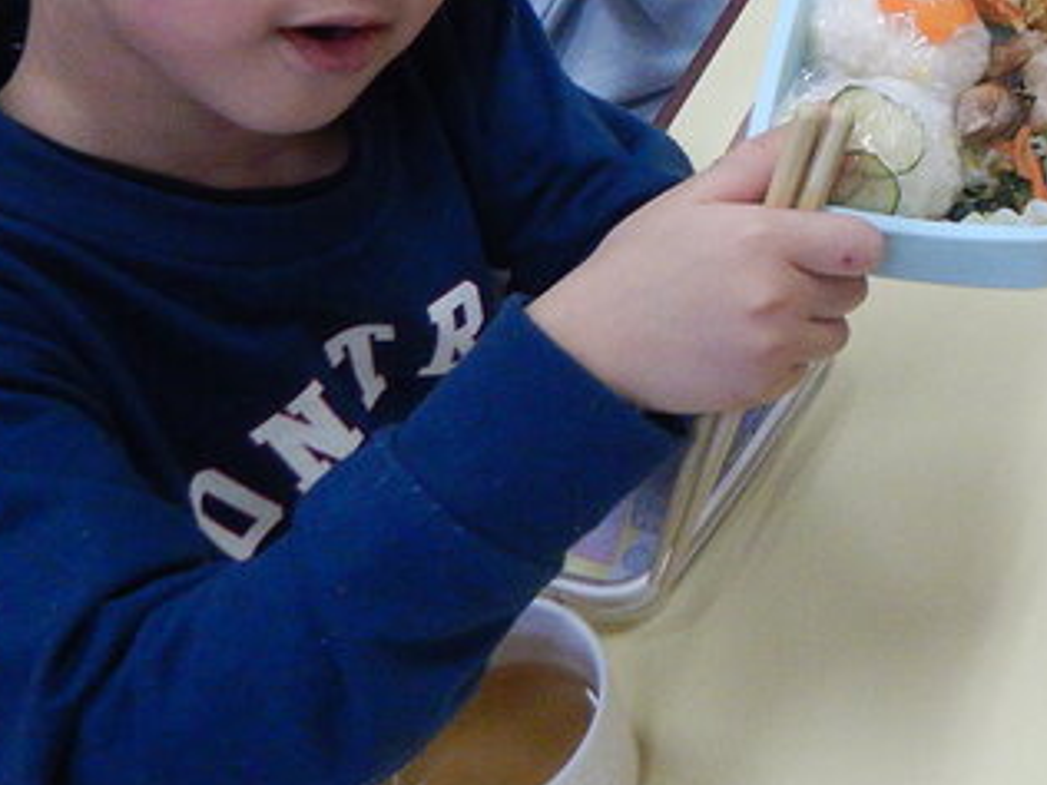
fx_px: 2299
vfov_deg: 18.8
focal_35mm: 76
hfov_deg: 22.6
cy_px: -33
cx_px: 1395
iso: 125
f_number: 2.8
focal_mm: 4.3
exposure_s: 1/40
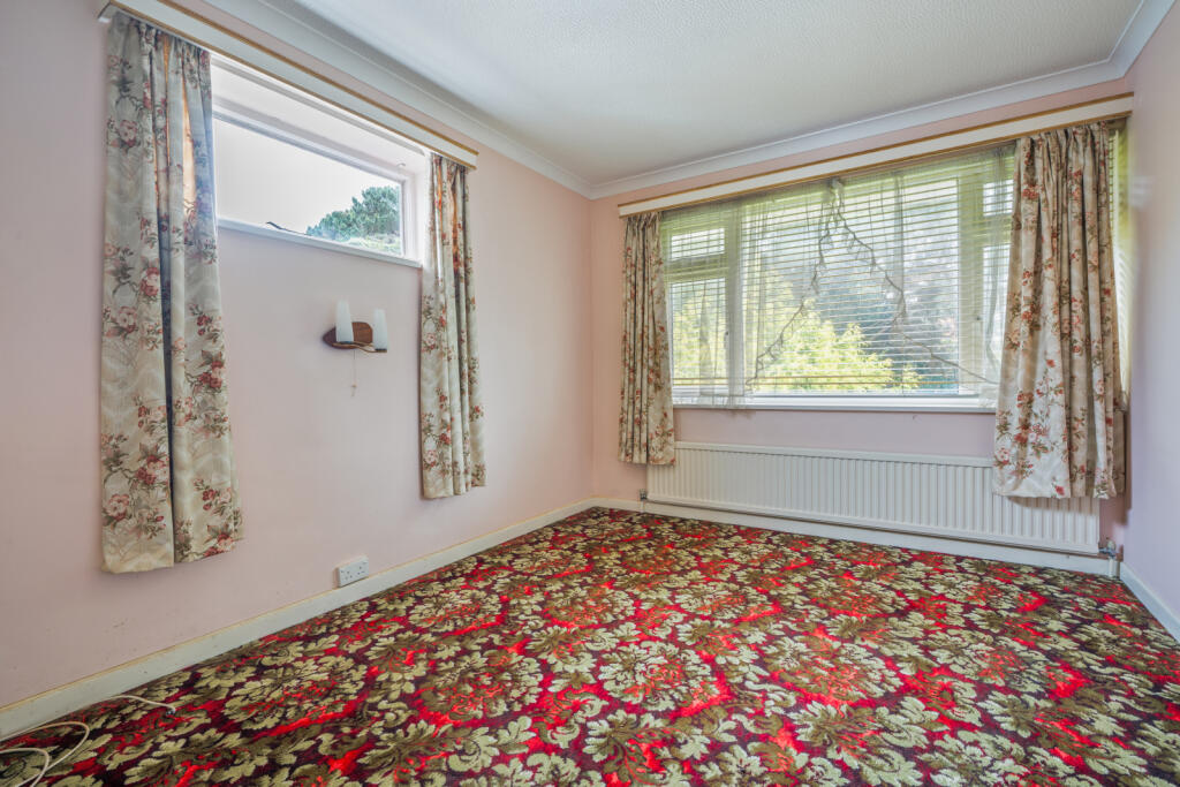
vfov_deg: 73.8
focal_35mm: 16
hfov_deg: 96.7
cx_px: 590
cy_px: 394
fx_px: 524
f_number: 11
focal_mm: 16
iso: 200
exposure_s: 1.3
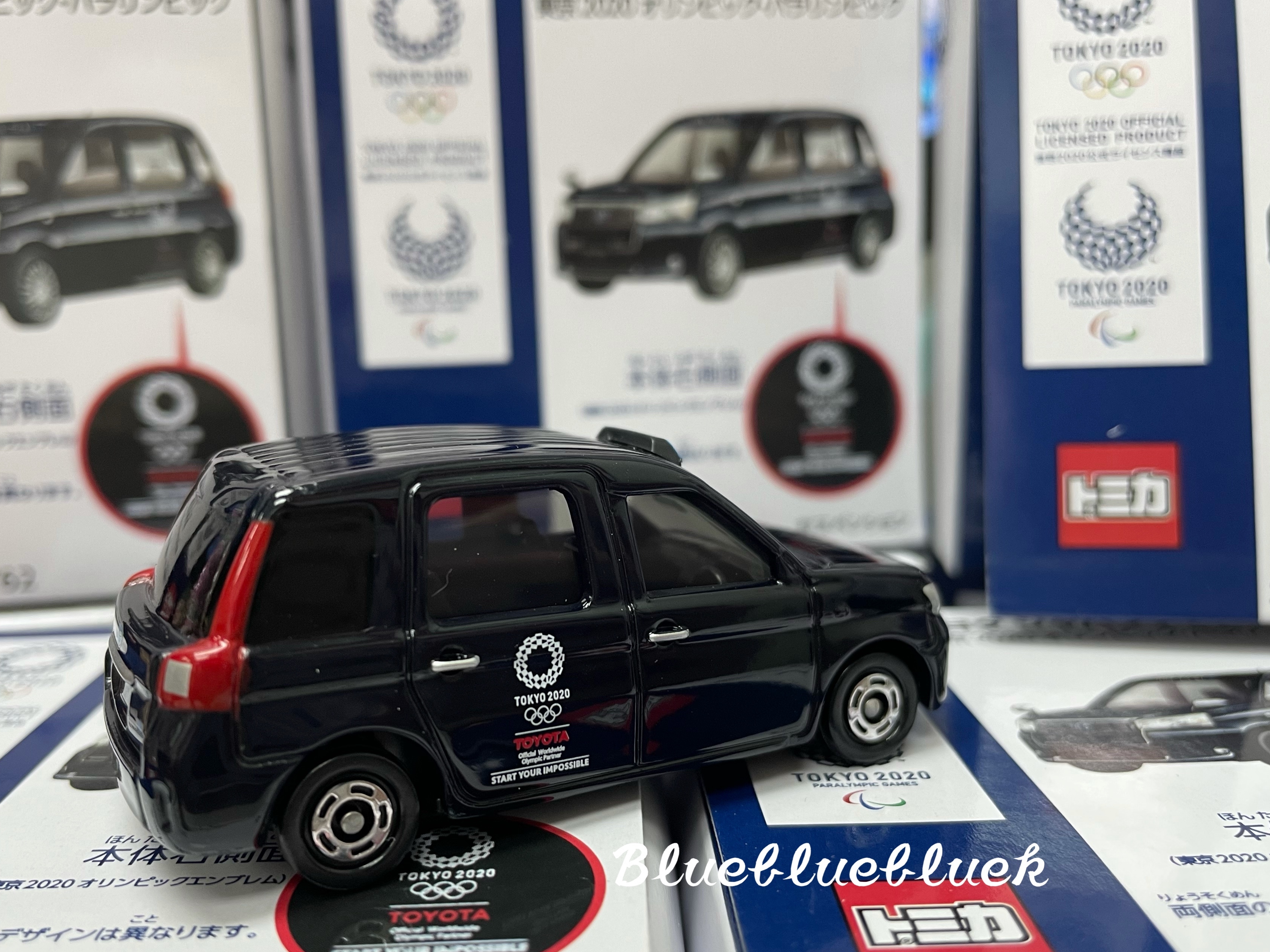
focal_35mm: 31
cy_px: 507
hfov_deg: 58.3
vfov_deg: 45.4
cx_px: 578
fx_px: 1137
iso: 100
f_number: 1.6
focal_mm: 4.2
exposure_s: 1/50
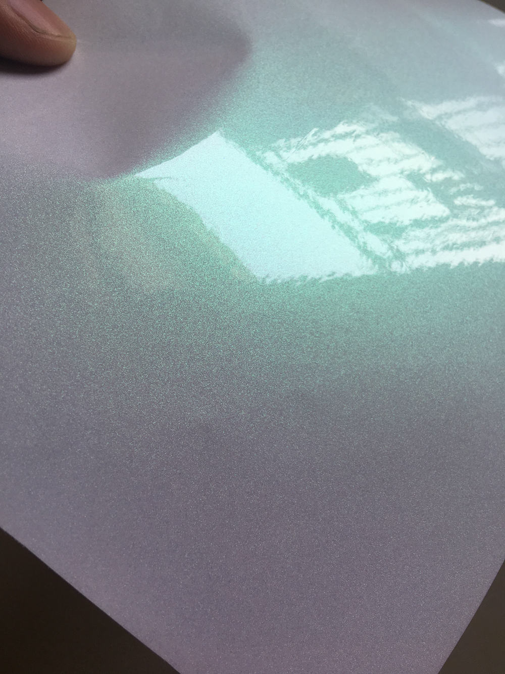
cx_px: 252
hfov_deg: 48.2
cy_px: 337
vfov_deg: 61.7
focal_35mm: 29
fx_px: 564
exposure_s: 1/105
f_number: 2.2
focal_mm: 4.15
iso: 25
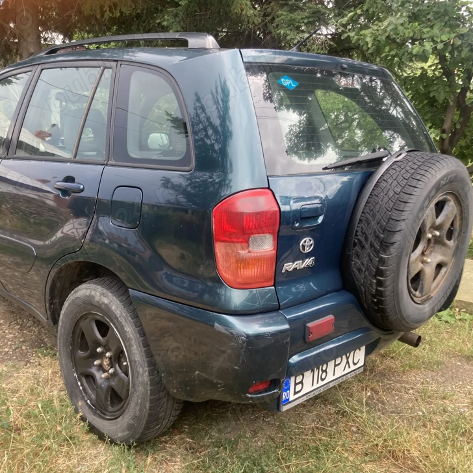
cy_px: 239
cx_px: 191
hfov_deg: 48.2
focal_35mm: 34
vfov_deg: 48.4
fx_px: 526
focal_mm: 3.99
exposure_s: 1/122
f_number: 1.8
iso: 25
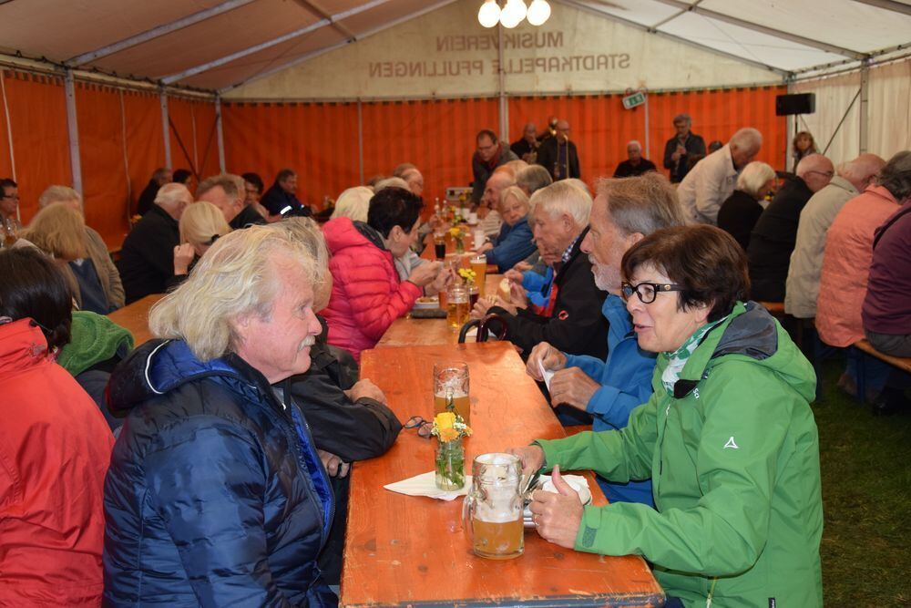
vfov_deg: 28.1
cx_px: 456
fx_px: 1215
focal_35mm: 48
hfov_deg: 41.1
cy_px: 304
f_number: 4.2
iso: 900
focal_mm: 32
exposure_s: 1/60
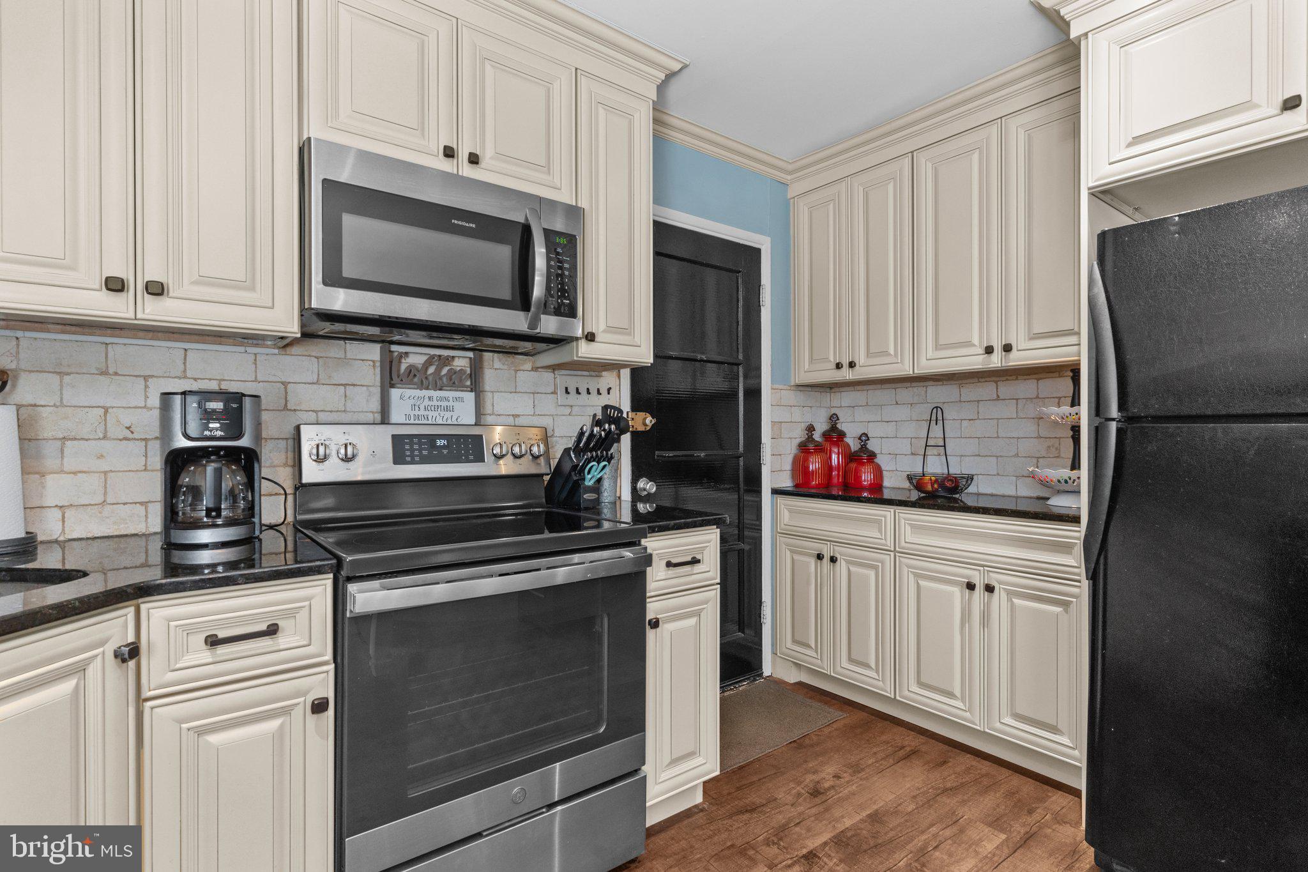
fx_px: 618
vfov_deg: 70.4
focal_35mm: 17
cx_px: 654
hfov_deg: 93.3
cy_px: 436
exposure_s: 1/15
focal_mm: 17
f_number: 8
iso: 500
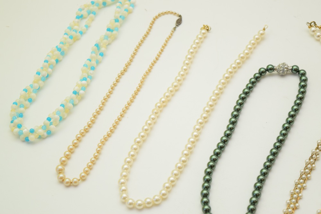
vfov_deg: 16.6
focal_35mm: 82
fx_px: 736
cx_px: 160
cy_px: 107
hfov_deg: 24.6
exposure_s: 1/80
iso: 800
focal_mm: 55
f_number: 5.6
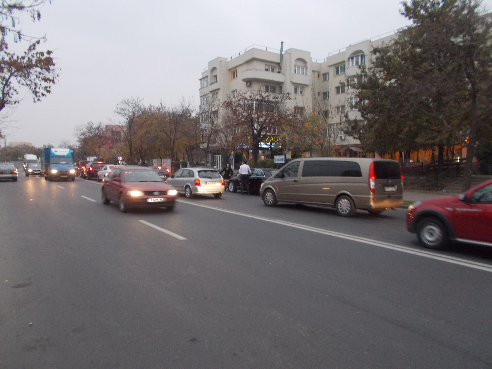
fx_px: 370
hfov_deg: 67.3
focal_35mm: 26
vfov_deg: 53.1
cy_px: 184
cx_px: 246
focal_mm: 4.6
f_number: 3.2
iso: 200
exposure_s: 1/25
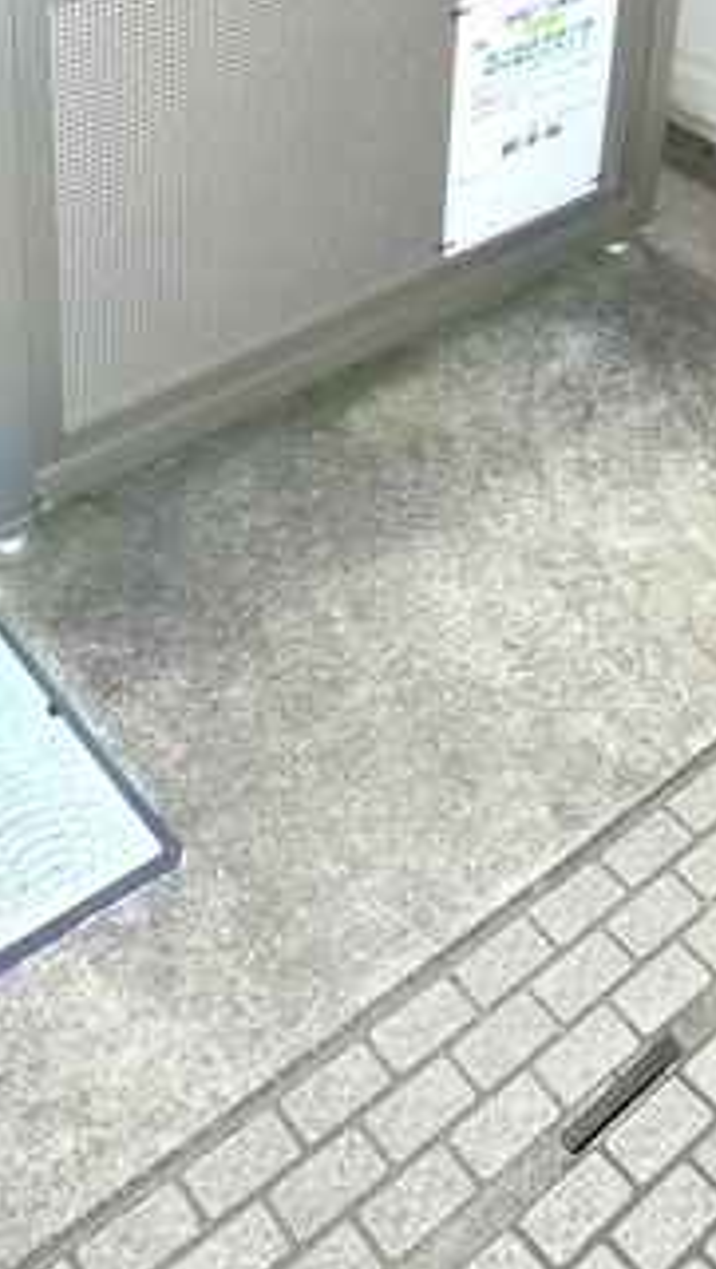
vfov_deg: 32.6
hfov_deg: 21.0
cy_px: -87
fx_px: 1920
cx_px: 212
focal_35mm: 57
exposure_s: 1/640
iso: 400
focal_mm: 5.1
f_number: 4
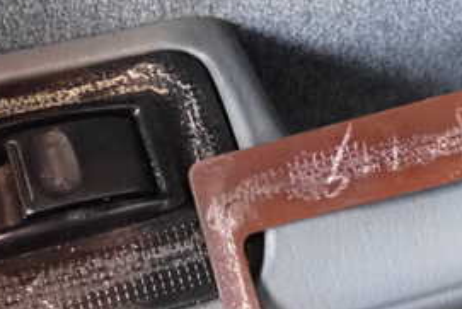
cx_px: 215
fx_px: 886
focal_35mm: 69
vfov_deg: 19.7
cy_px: 207
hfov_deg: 29.2
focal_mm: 5.4
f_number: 2.3
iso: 2500
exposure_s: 1/100
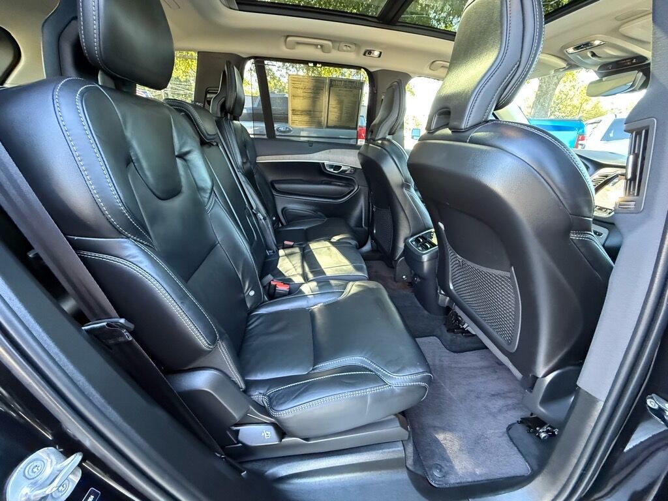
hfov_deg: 102.1
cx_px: 334
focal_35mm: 14
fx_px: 270
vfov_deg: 85.7
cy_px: 250
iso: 800
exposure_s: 1/60
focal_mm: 2.22
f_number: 2.2
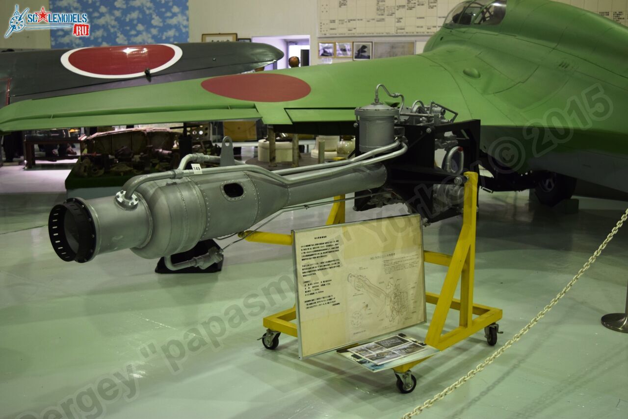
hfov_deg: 46.4
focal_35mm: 42
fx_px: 733
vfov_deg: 31.9
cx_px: 314
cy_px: 210
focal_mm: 28
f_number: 4.2
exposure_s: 1/60
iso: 450
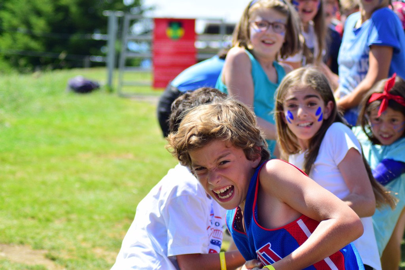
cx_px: 202
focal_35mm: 105
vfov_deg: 13.0
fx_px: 1181
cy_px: 135
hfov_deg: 19.5
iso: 280
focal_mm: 70
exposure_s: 1/1250
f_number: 4
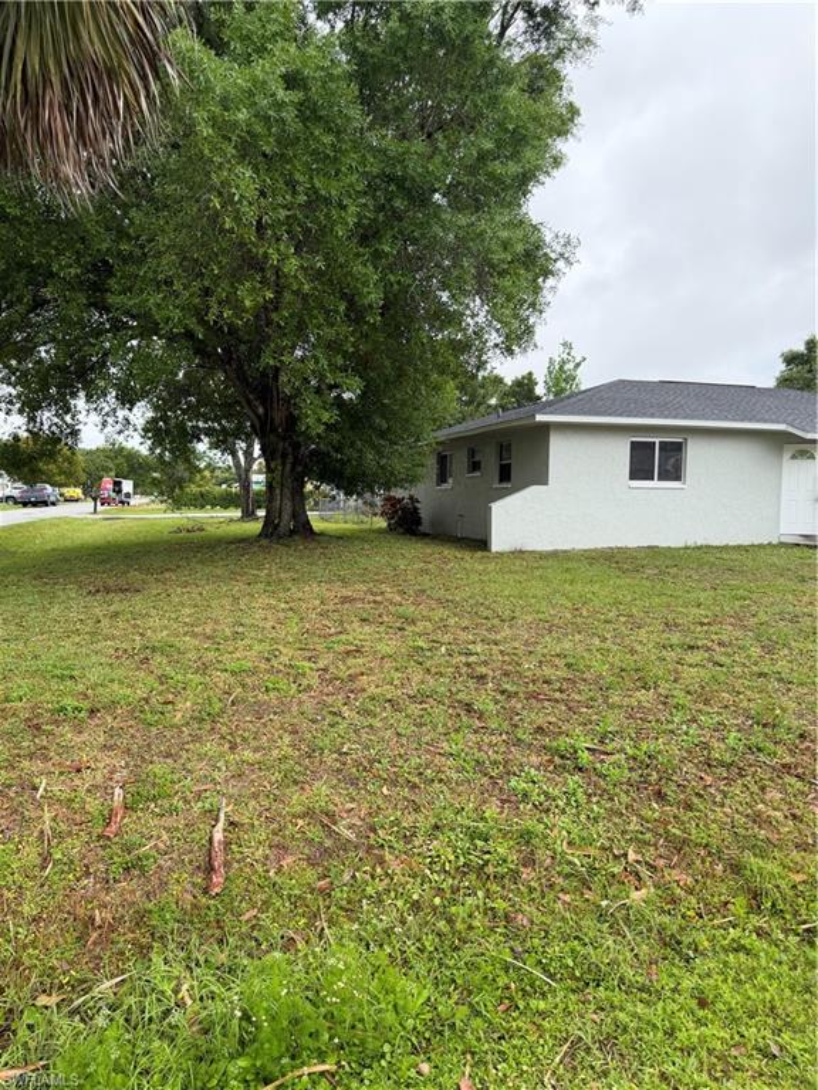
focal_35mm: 24
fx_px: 756
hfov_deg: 56.8
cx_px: 409
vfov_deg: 71.6
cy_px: 545
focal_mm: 6.76
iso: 100
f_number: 1.78
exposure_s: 1/1901
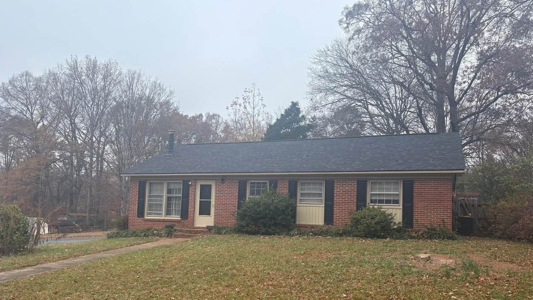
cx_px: 266
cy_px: 187
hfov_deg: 66.1
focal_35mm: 29
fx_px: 410
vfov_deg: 39.9
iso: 50
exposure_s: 1/830
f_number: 1.6
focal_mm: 5.96
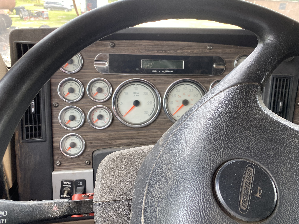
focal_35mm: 26
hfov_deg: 67.3
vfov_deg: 53.1
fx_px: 225
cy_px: 112
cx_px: 150
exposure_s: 1/122
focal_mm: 4.25
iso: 50
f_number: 1.8
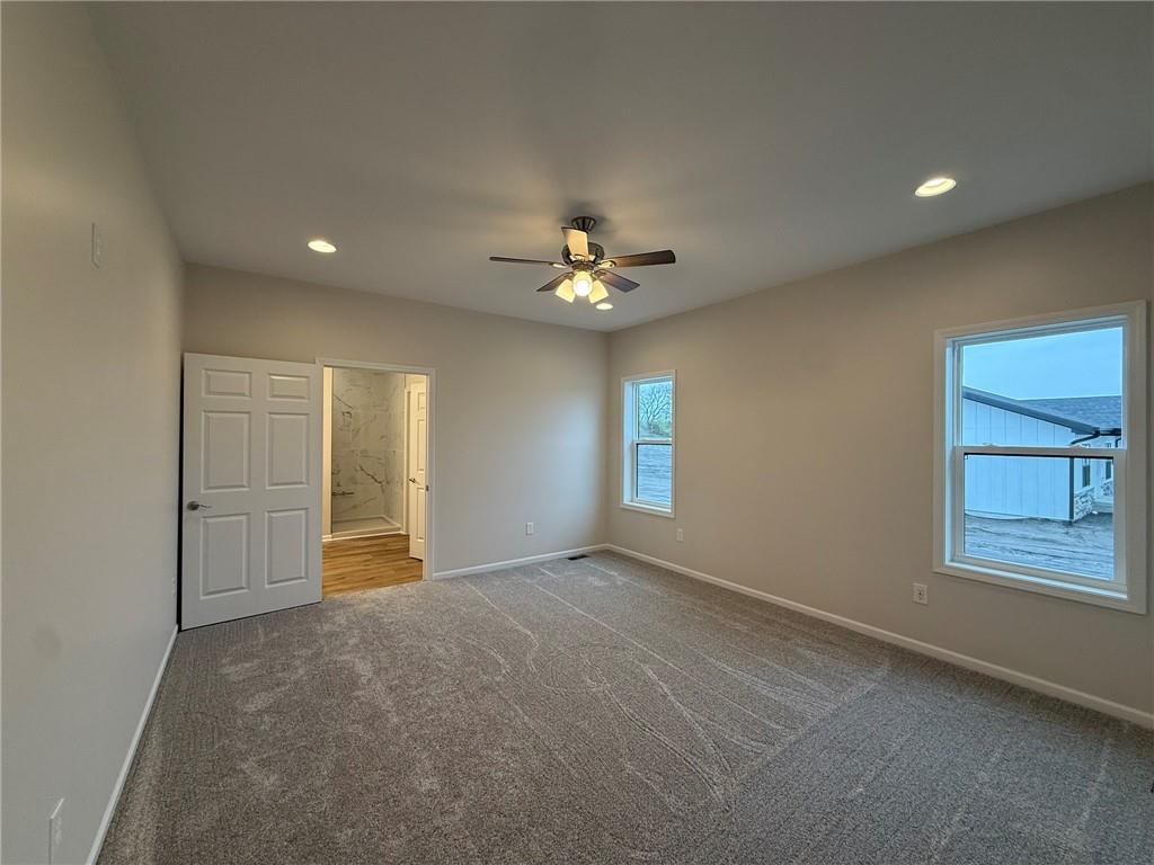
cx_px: 577
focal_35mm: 14
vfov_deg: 85.7
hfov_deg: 102.1
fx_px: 467
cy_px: 432
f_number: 2.2
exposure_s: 1/120
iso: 160
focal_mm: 2.22
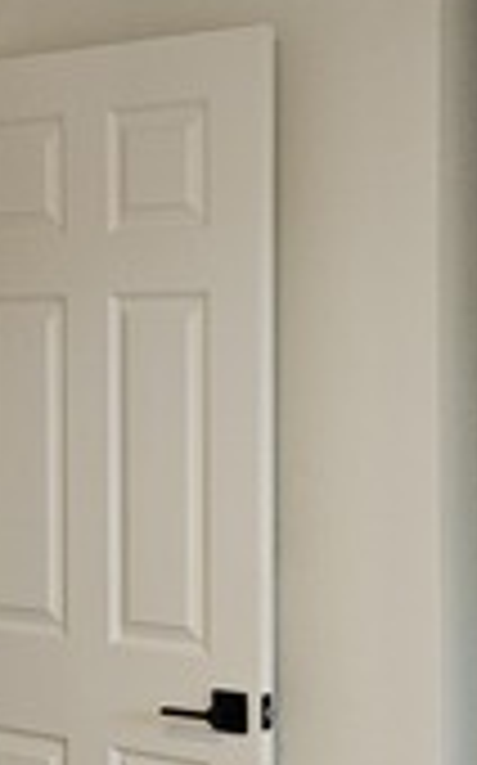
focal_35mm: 92
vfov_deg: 22.6
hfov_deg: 14.2
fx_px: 1917
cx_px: 180
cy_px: 441
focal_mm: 5.4
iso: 80
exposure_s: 1/60
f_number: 1.8
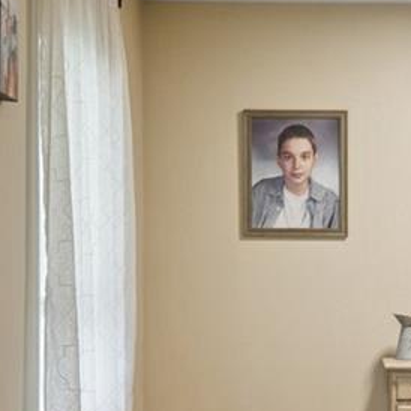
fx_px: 1196
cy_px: 206
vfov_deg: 19.5
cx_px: 348
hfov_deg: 19.2
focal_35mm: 89
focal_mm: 14
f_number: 11
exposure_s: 1/3
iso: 200
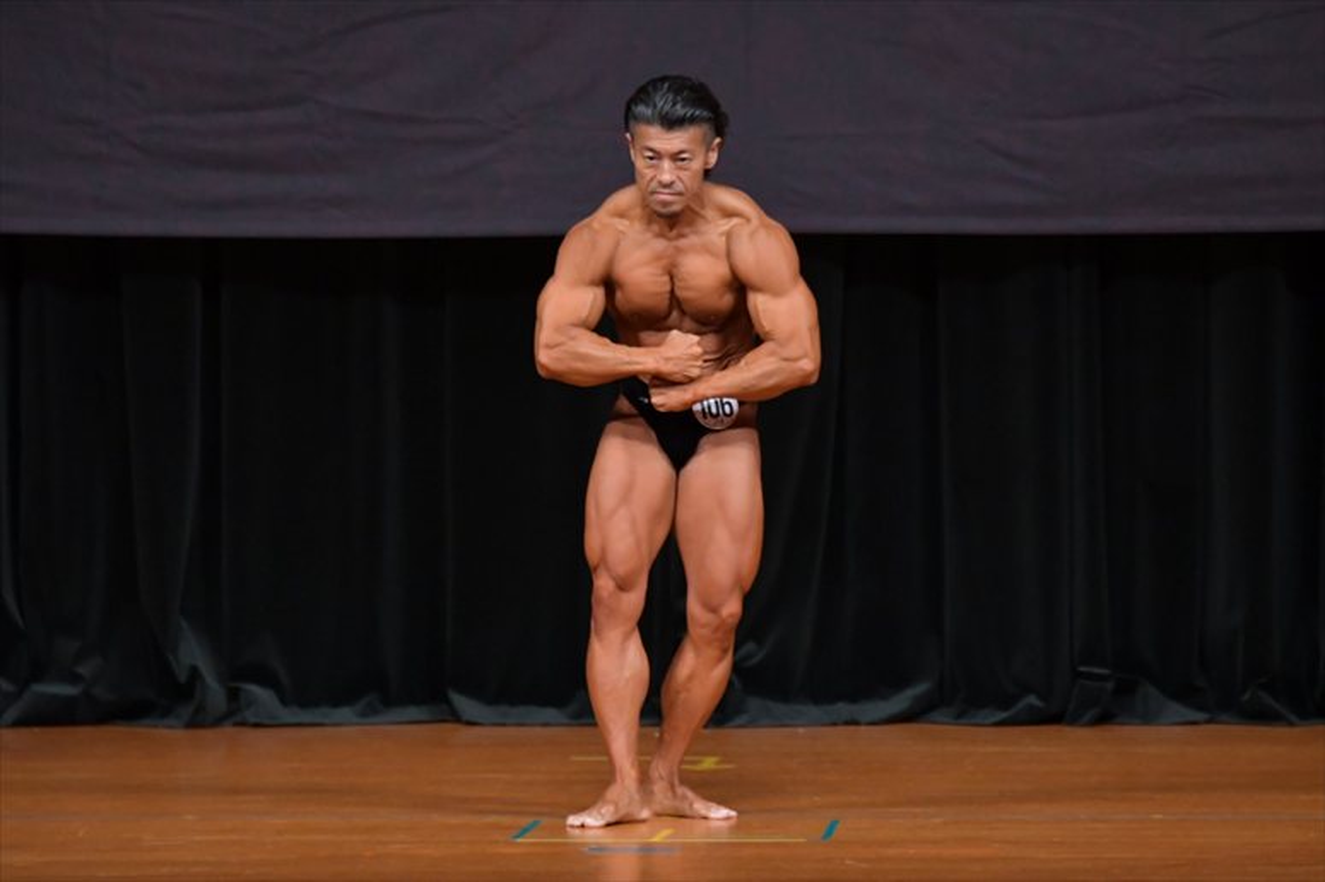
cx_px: 662
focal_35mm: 315
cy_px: 441
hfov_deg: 6.5
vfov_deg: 4.4
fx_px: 11588
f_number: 5.6
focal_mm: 210
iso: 4000
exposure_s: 1/400
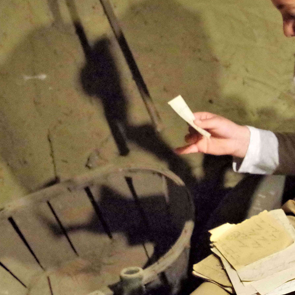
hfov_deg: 13.8
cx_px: 392
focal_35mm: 121
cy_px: 98
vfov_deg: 14.4
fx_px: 1167
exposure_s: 1/200
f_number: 4.5
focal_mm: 35
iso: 6400
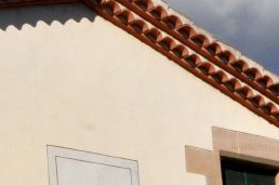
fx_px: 1199
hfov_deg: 13.3
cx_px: 136
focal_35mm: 155
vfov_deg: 8.7
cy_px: 261
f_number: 20
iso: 1600
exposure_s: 1/1250
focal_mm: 26
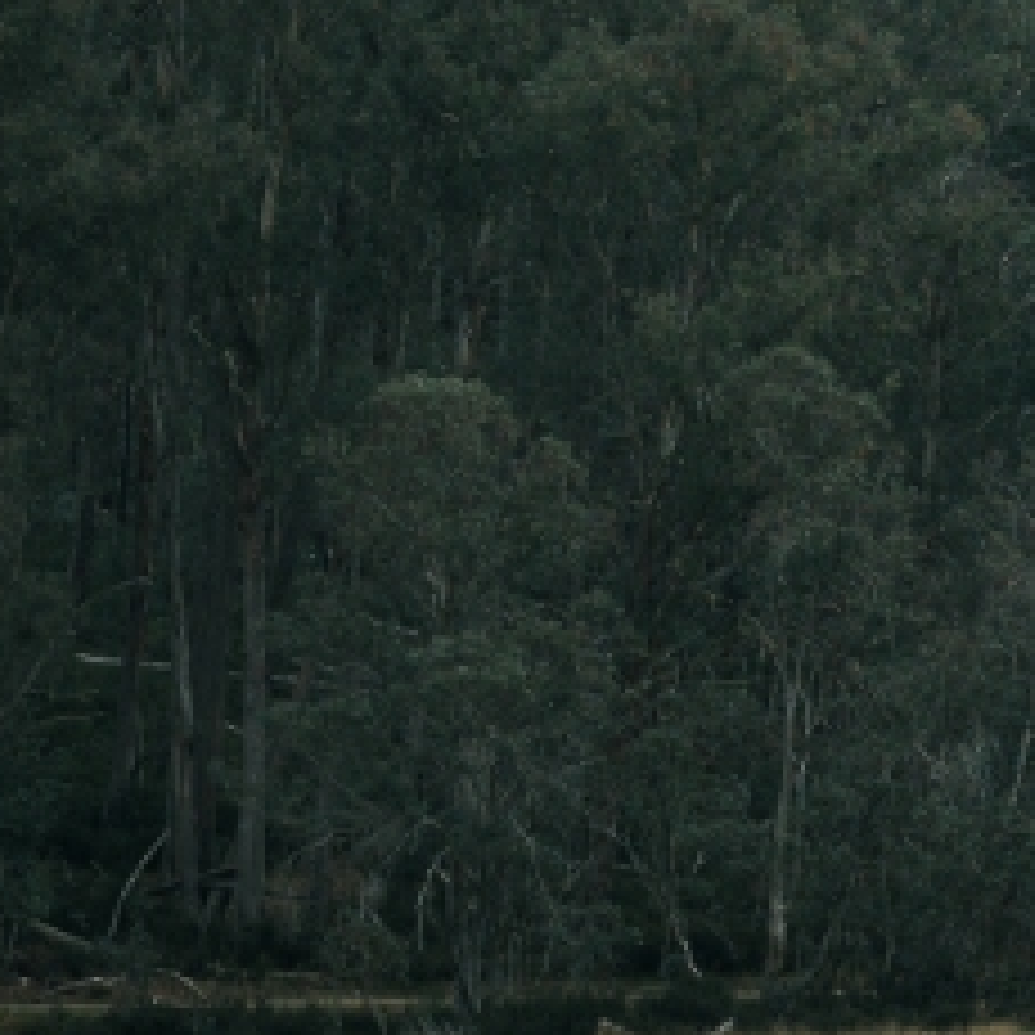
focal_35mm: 502
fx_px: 16981
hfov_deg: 3.4
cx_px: 2480
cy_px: 254
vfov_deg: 3.5
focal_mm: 110
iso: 200
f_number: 2.5
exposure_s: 1/1800
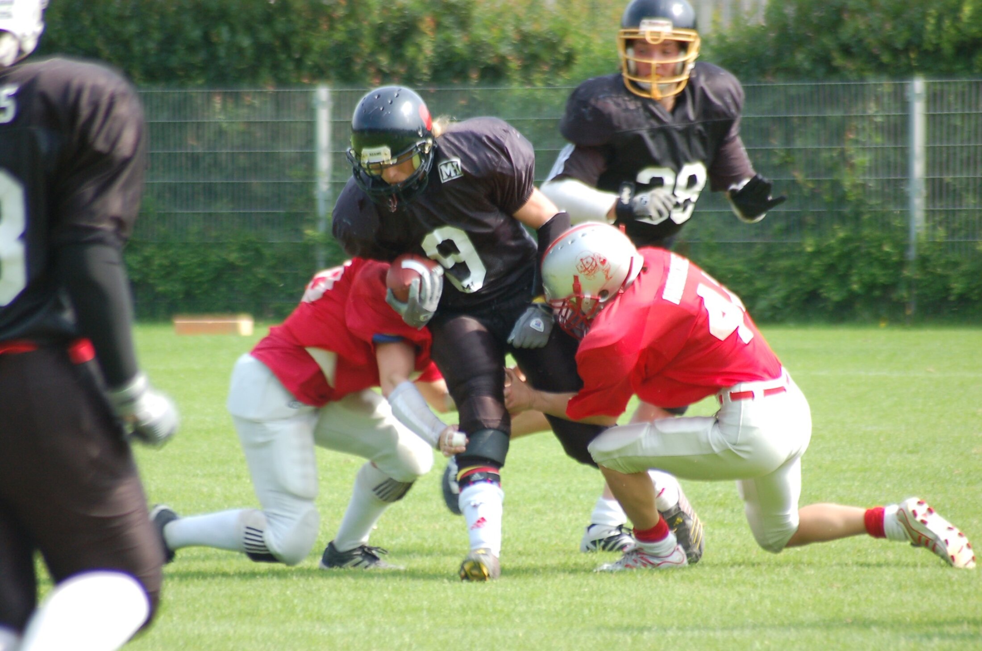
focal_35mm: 450
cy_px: 326
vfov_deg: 3.0
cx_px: 491
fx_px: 12252
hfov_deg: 4.6
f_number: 5.6
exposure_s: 1/500
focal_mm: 300
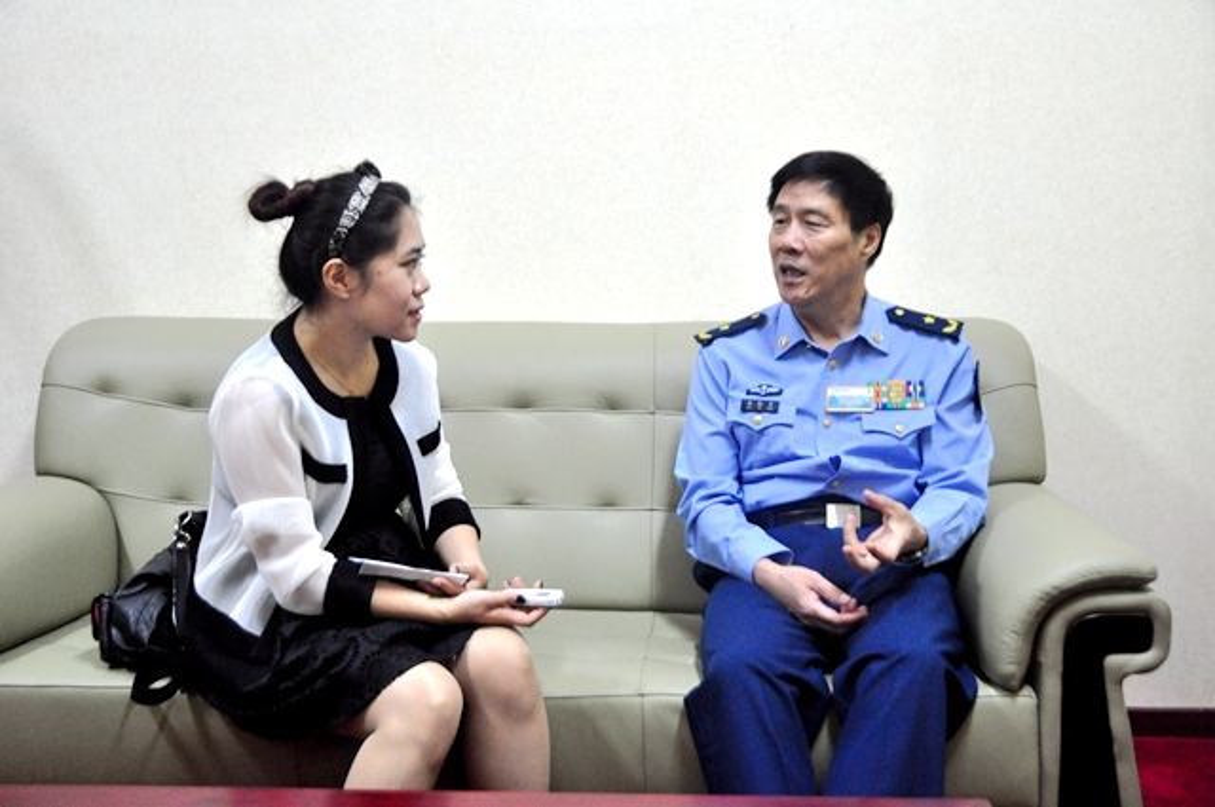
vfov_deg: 32.9
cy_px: 404
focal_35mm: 40
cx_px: 608
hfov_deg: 48.0
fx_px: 1365
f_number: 3.8
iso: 1400
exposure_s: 1/40
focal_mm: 27
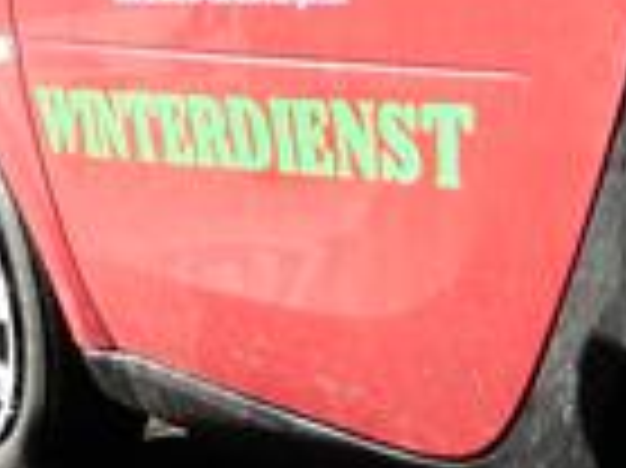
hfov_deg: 13.0
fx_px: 2493
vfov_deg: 10.7
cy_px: 207
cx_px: 1108
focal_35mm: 138
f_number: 3.3
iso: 80
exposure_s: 1/400
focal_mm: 4.3
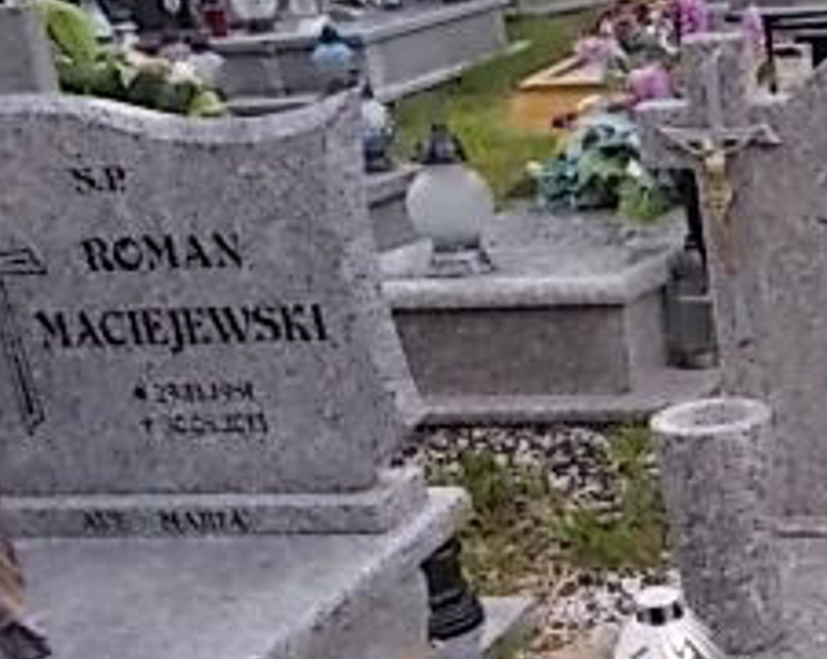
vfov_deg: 21.1
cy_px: 480
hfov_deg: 23.6
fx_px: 1759
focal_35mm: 72
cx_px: 1047
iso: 80
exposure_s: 1/250
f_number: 3.2
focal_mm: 4.6
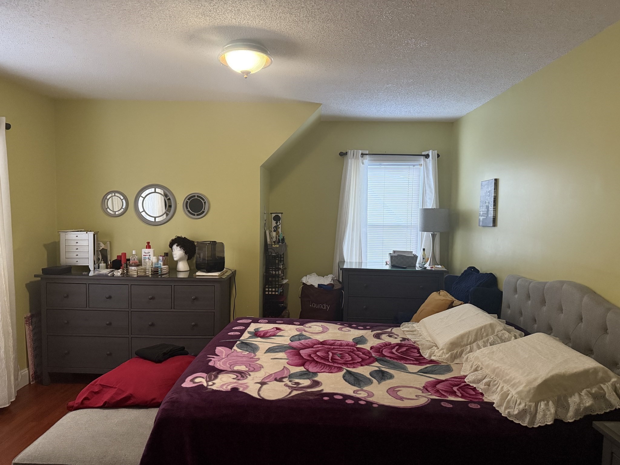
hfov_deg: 71.6
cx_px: 310
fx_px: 430
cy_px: 232
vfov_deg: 56.8
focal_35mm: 24
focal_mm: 6.76
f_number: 1.78
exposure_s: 1/60
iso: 800
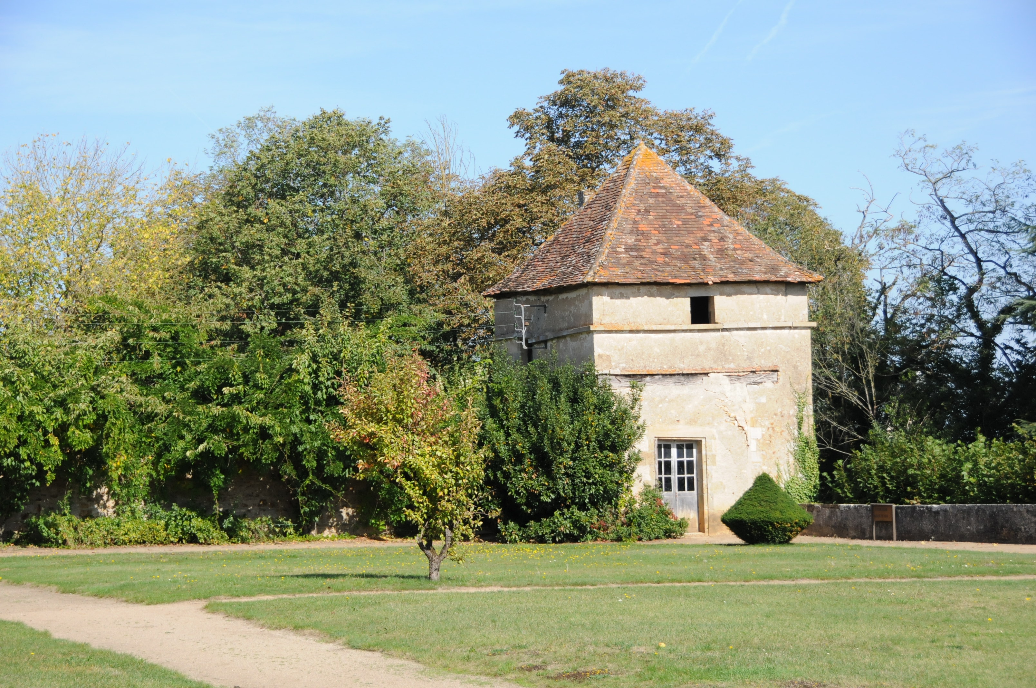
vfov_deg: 18.1
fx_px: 2156
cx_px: 518
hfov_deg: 27.0
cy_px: 344
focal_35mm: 75
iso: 800
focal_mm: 50
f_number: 5.6
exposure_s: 1/4000
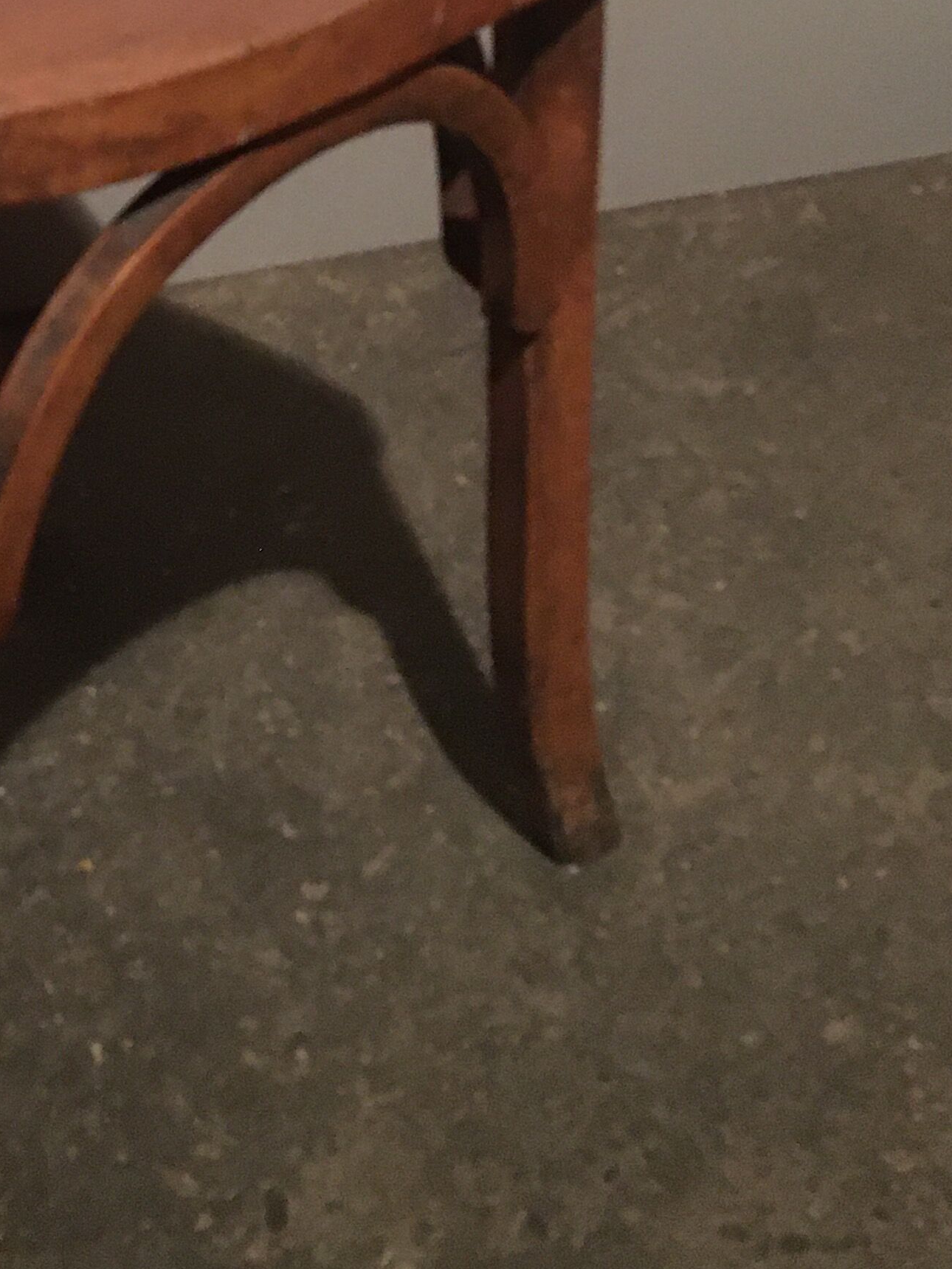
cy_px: 91
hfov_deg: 20.9
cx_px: -9
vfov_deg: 27.4
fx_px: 2493
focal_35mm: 68
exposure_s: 1/17
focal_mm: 4.15
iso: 500
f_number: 2.2
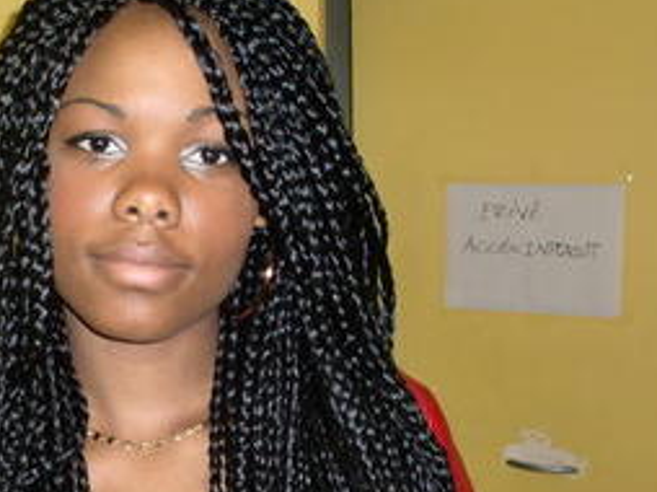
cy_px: 304
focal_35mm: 71
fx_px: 1346
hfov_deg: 27.0
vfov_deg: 20.7
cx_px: 142
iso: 160
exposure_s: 1/60
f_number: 2.8
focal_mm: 6.3
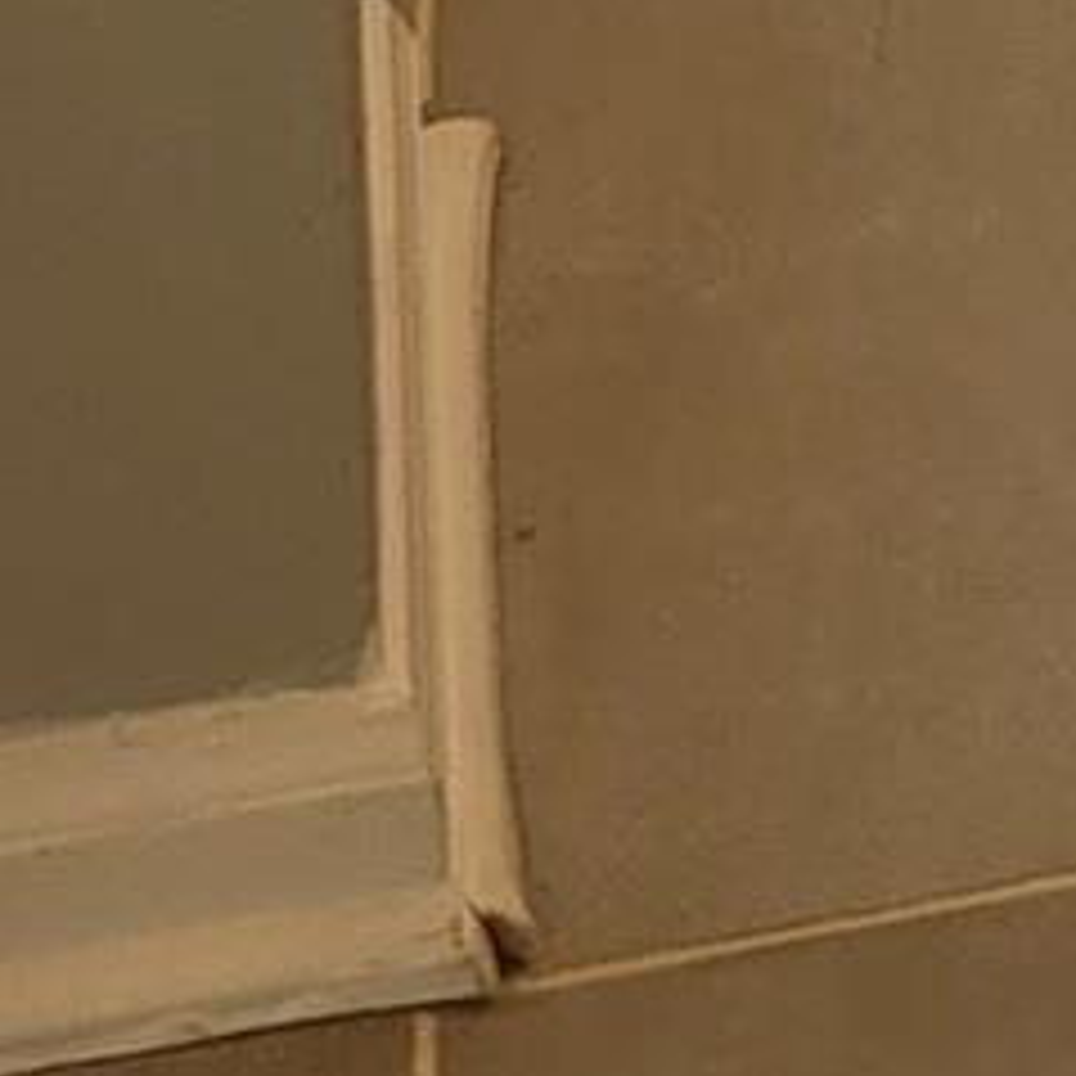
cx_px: 3093
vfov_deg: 6.5
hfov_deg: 7.1
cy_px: -2998
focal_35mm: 222
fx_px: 7807
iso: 40
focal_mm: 5.4
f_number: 1.8
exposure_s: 1/167
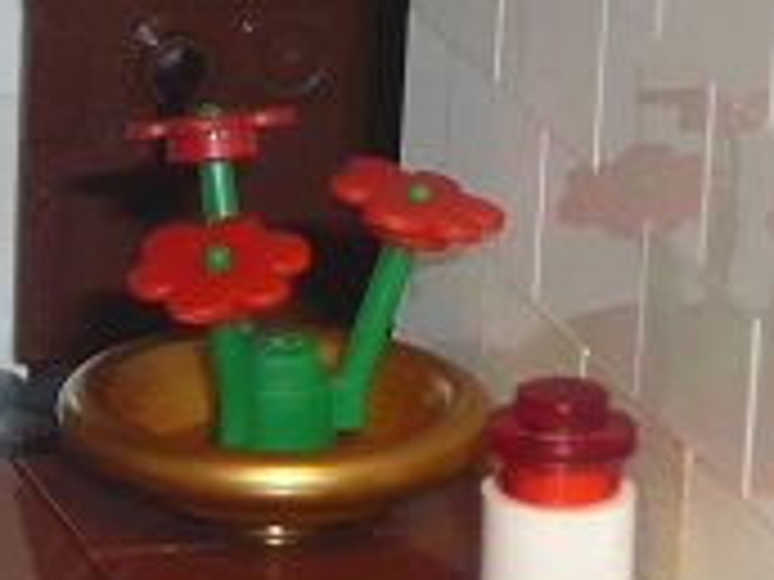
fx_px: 6954
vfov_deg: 4.8
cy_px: 409
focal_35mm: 311
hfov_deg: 6.3
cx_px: -166
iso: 100
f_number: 4.5
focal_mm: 11.1
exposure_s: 1/30
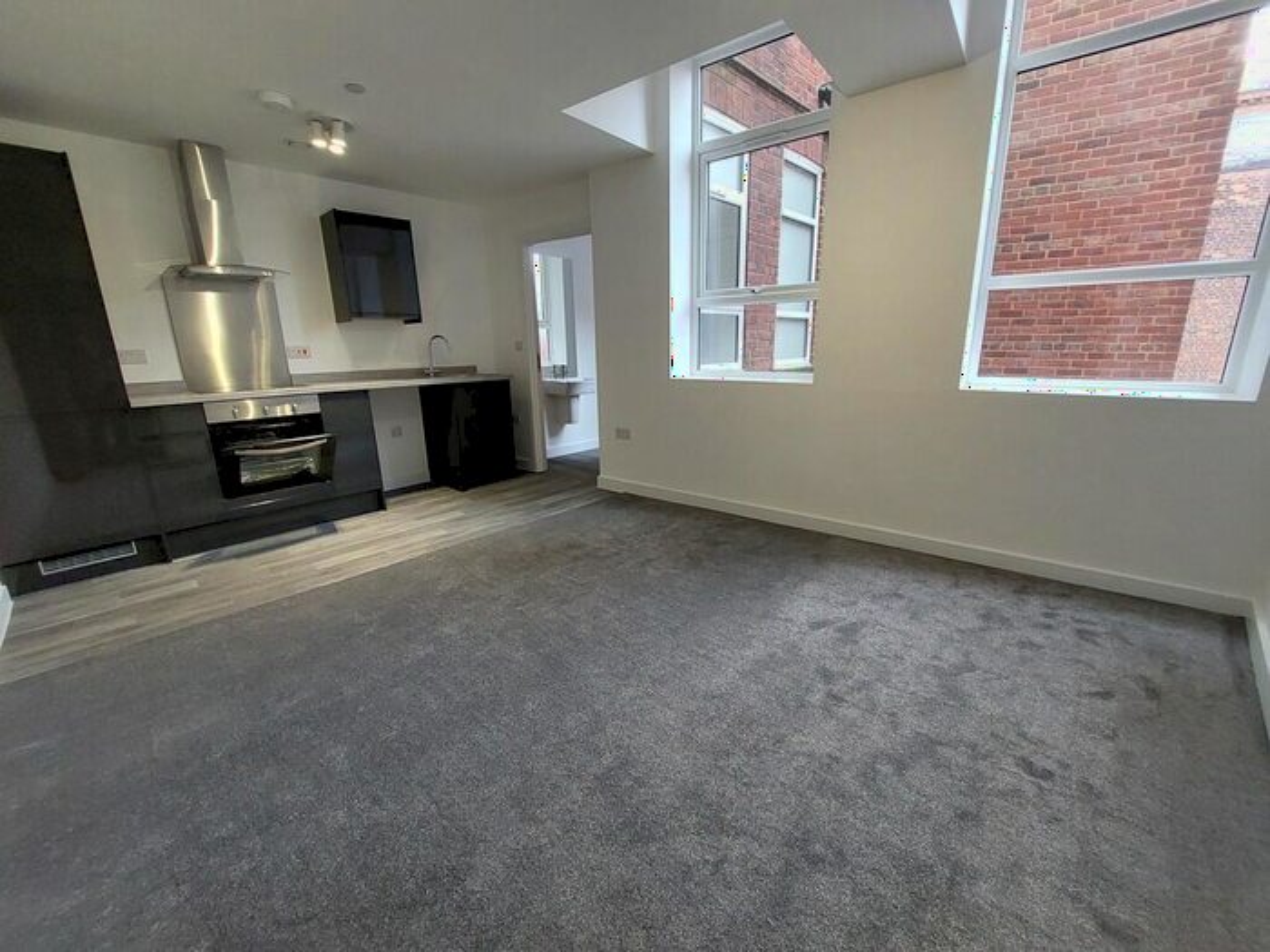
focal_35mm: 13
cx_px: 635
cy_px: 476
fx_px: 477
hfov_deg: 106.2
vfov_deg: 89.9
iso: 200
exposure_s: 1/50
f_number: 2.2
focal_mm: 1.74
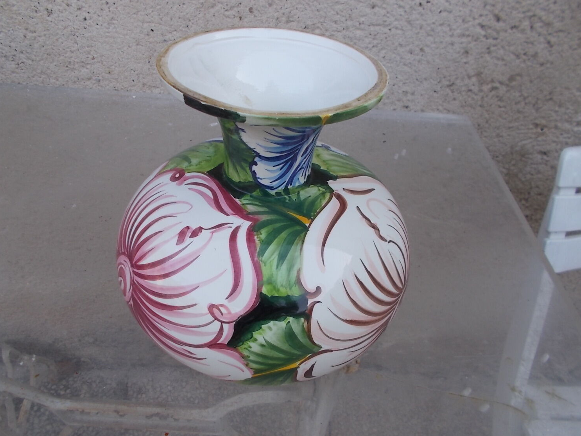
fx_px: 470
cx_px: 283
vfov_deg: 49.7
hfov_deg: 63.4
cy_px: 234
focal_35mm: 28
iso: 80
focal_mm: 4.6
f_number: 3.2
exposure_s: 1/125
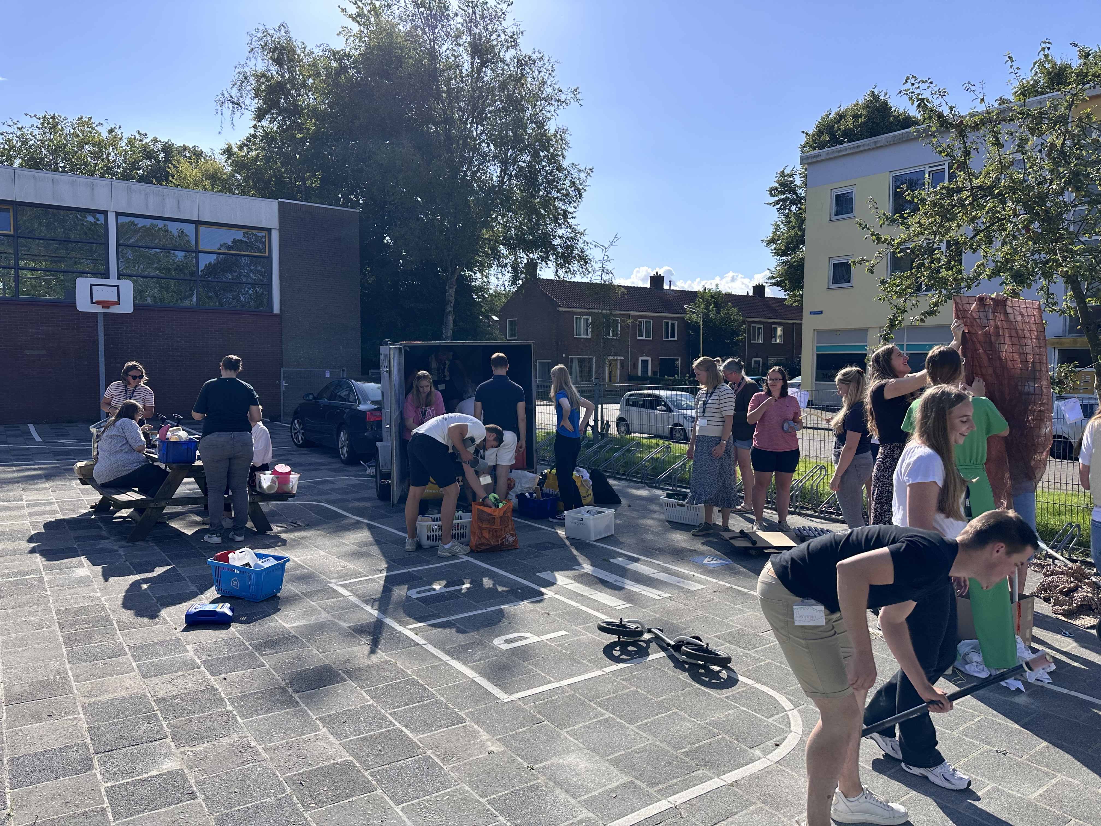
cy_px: 413
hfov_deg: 71.6
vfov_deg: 56.8
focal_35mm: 24
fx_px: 763
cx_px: 550
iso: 80
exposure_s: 1/3597
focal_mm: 6.86
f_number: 1.78
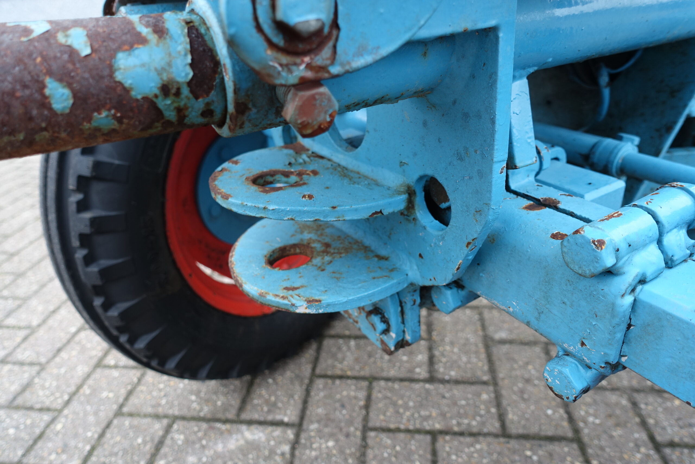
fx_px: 463
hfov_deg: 73.7
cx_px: 348
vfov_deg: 53.1
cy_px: 232
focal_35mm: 24
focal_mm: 8.8
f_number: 2.8
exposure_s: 1/80
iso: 125
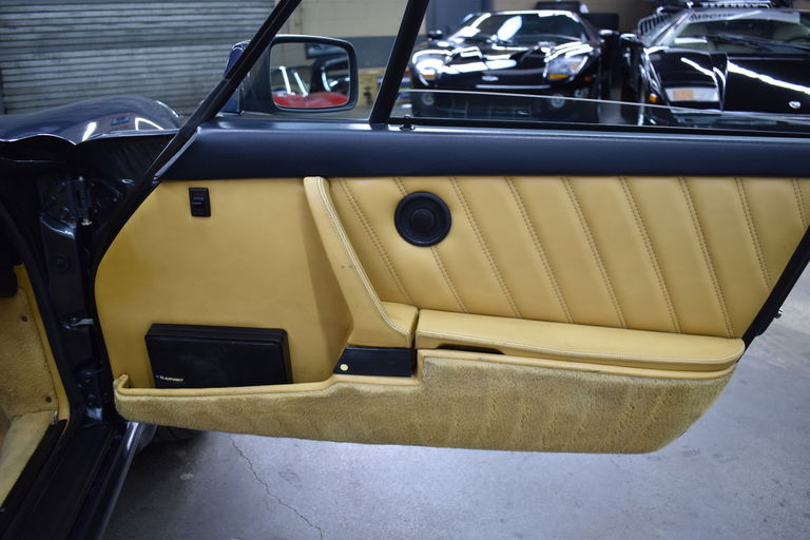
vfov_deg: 40.0
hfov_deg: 57.2
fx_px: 742
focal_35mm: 33
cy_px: 270
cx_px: 405
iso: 500
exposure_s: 1/40
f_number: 3.8
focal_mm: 22
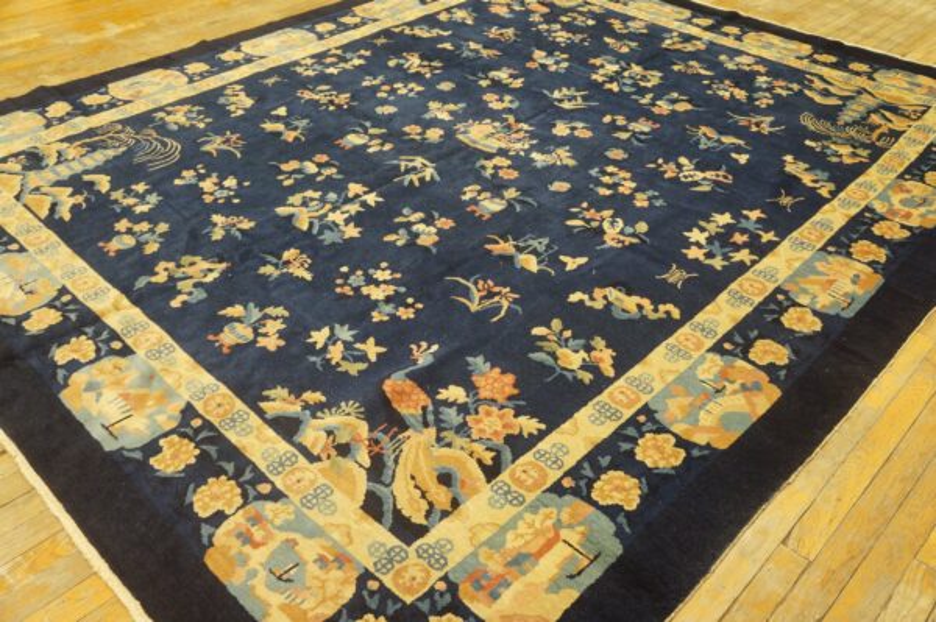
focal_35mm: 30
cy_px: 311
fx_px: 779
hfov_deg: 62.0
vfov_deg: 43.5
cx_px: 468
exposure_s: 1/60
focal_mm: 20
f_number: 4
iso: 1250
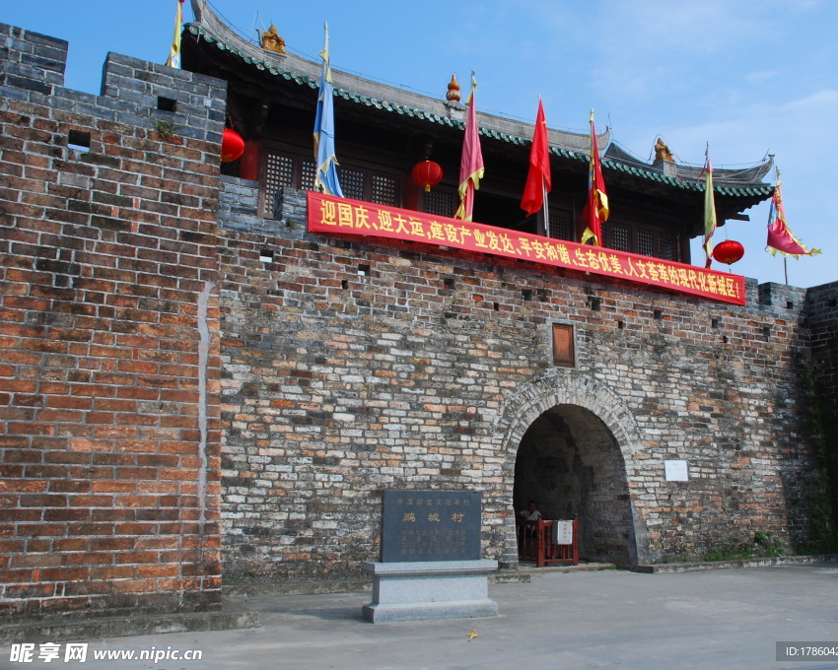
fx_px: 843
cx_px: 499
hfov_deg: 52.5
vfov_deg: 43.4
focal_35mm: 34
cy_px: 333
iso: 250
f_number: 9
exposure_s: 1/320
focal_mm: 20
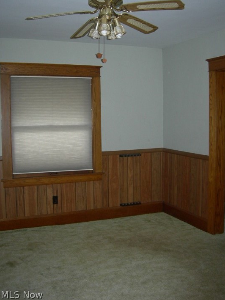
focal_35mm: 39
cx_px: 121
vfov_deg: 47.8
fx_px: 338
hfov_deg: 36.8
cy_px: 139
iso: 159
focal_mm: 7.5
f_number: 2.7
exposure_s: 1/60.1
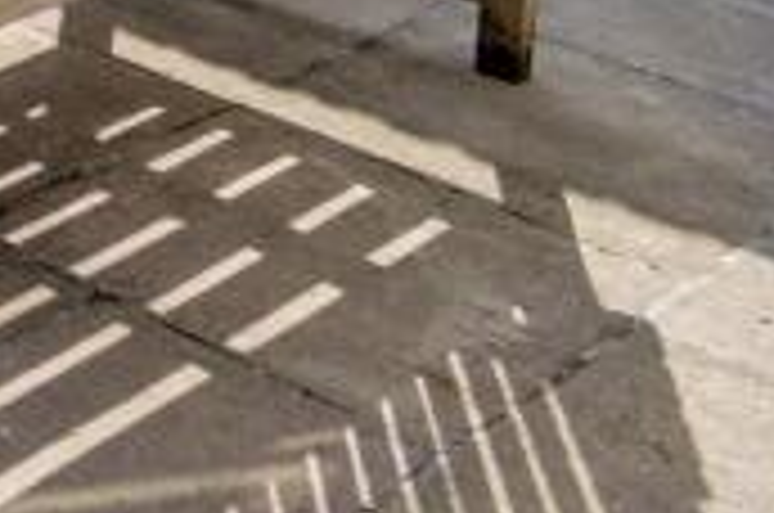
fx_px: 3841
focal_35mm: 179
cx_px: -1310
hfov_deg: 9.7
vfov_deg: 7.2
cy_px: -749
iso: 250
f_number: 7.1
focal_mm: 20
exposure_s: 1/1600
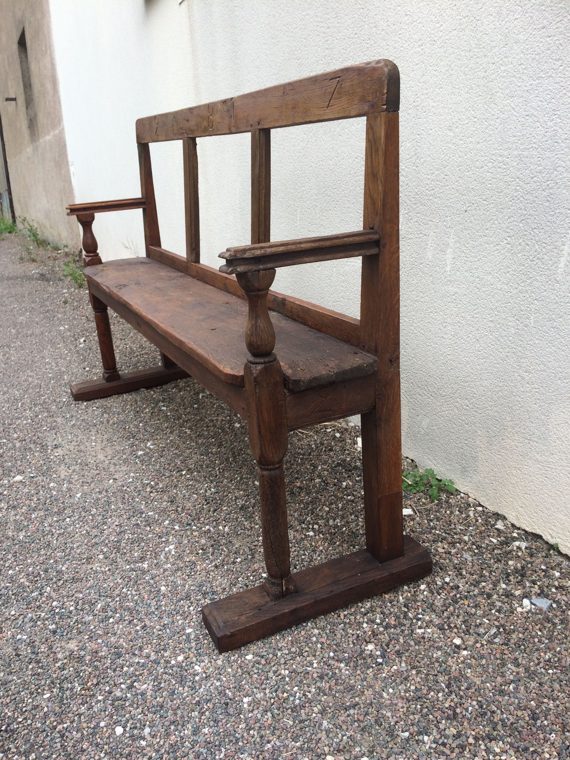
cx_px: 285
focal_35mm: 29
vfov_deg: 61.7
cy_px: 380
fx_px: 637
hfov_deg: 48.2
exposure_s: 1/494
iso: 32
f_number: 2.2
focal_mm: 4.15
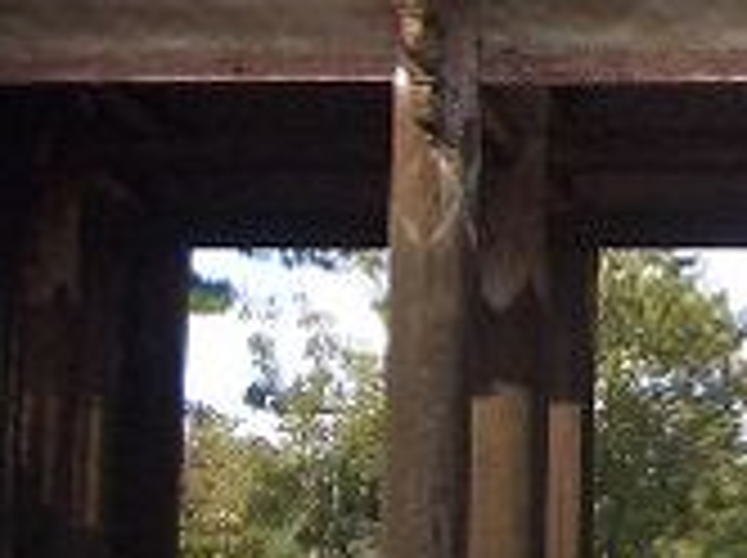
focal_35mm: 137
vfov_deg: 10.7
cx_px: 846
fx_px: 2952
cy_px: -20
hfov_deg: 14.1
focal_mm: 5.8
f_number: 2.6
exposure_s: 1/320
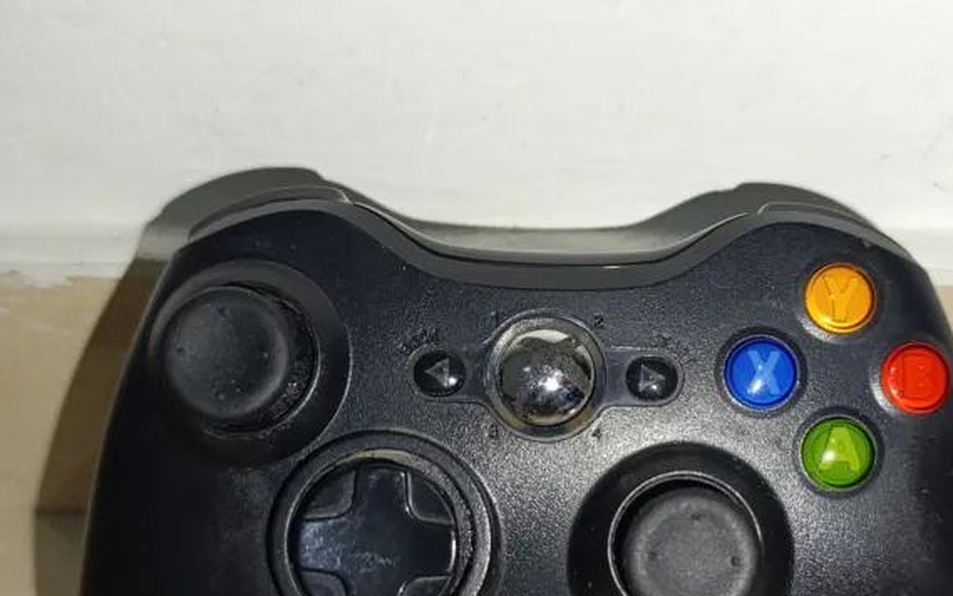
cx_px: 580
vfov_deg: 31.0
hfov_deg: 47.9
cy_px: 407
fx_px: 1065
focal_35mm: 41
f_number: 1.6
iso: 320
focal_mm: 6.14
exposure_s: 1/100
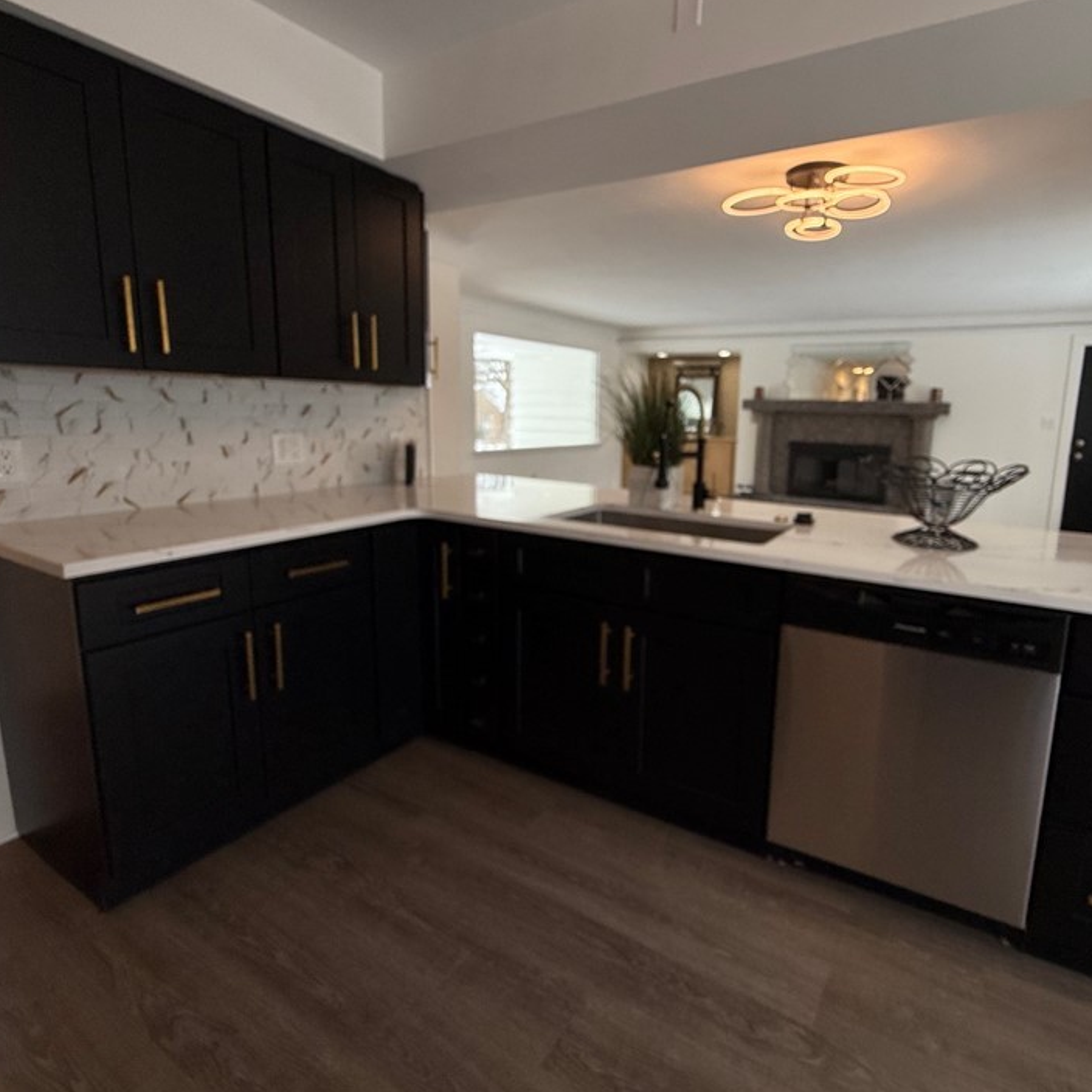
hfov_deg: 80.2
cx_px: 627
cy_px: 513
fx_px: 642
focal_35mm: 18
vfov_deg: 80.6
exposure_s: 1/234
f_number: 2.2
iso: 50
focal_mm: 2.22
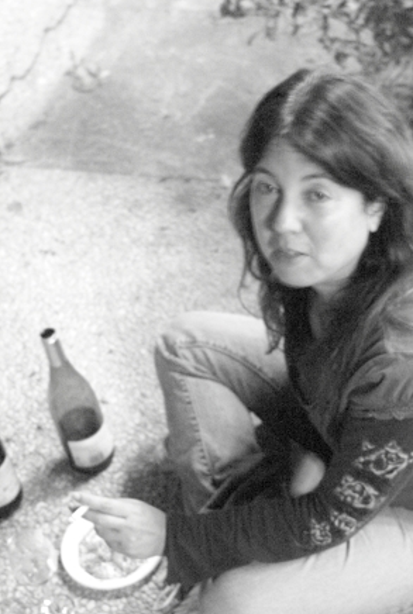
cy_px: 374
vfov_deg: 29.5
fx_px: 1164
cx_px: 273
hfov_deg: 20.1
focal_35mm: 68
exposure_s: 1/3
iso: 2500
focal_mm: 28
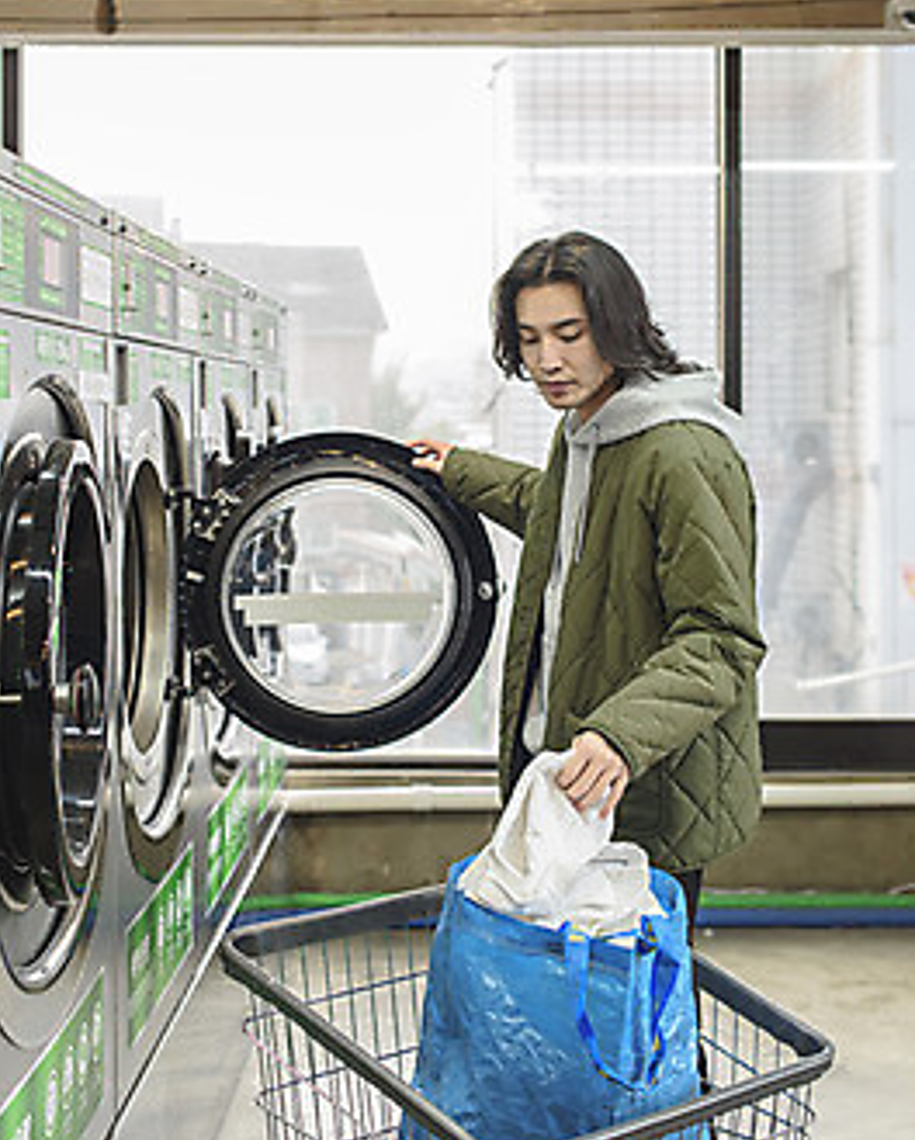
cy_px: 523
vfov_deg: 33.0
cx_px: 456
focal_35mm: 57
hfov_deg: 26.7
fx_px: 1926
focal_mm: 50
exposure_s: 1/125
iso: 500
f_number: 3.5
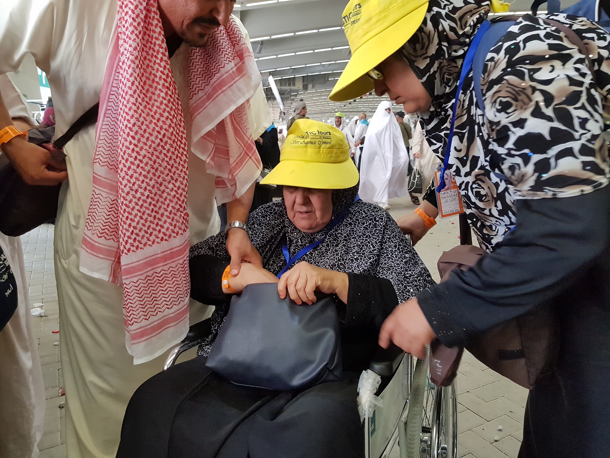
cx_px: 305
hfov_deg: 67.3
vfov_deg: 53.1
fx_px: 458
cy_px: 229
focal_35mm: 26
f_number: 1.7
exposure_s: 1/60
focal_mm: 4.2
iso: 200
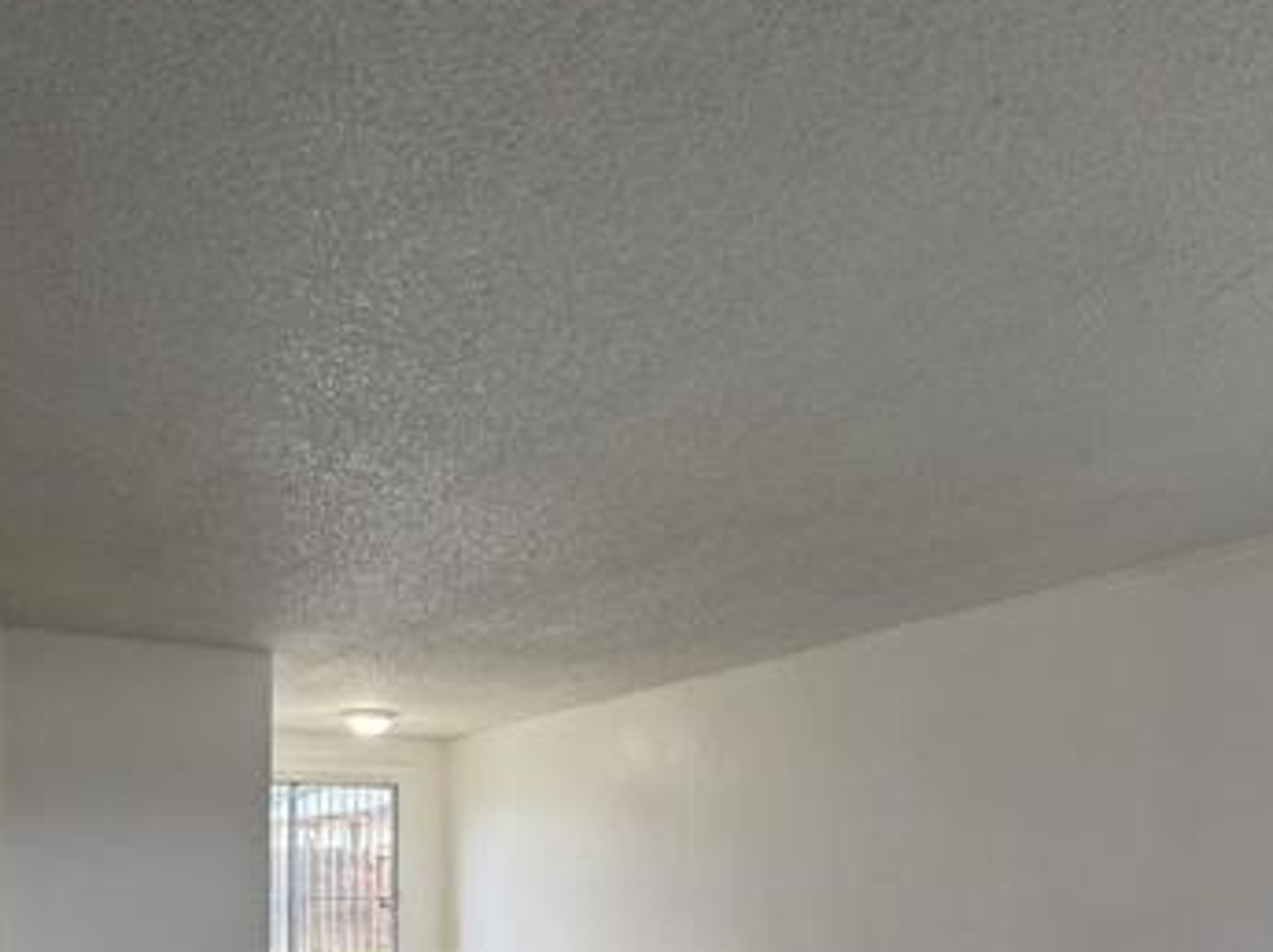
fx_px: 955
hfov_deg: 67.0
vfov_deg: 48.3
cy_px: 830
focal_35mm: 26
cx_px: 546
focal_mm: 2.22
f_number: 2.2
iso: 200
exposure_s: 1/60
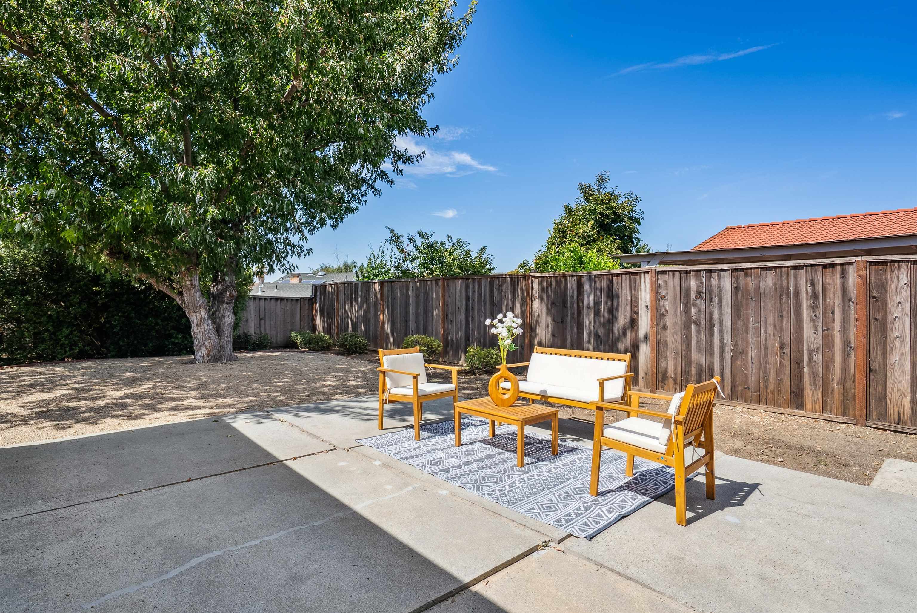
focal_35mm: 17
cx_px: 458
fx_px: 433
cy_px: 306
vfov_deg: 70.5
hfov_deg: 93.2
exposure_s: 1/320
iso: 100
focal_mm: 17
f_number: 5.6
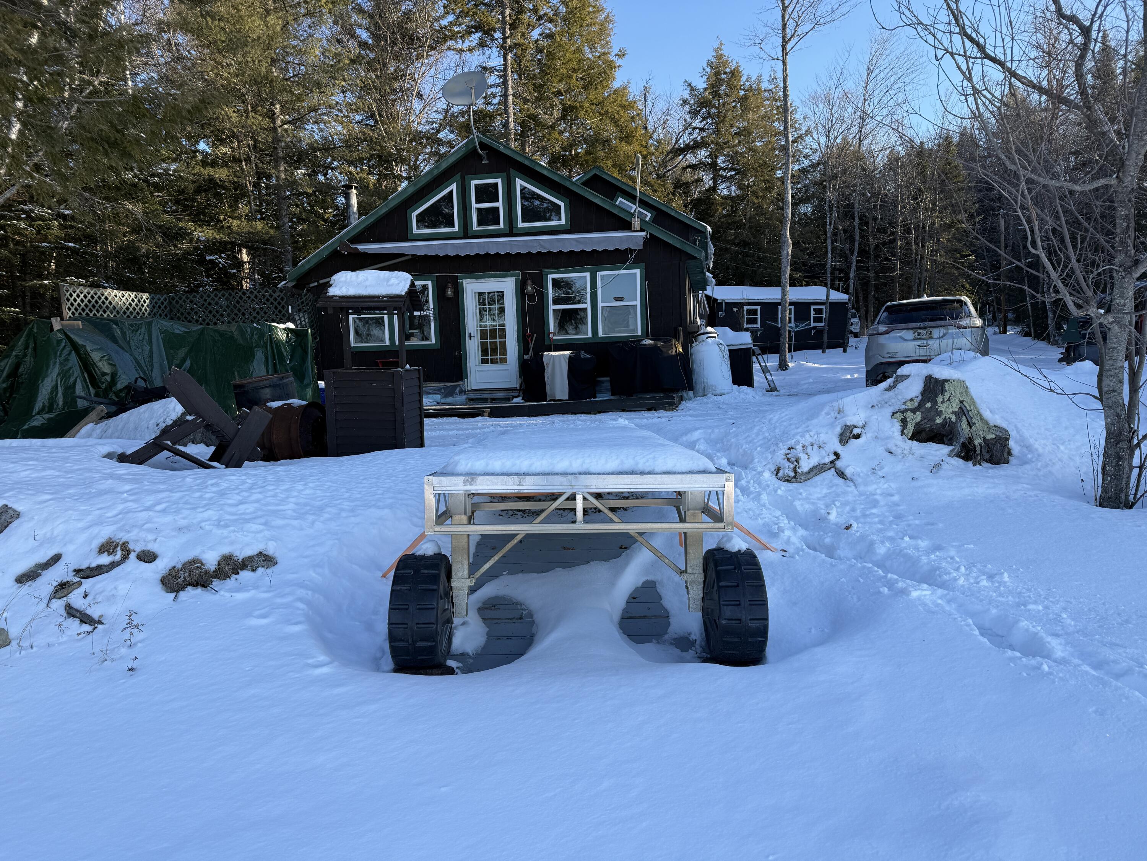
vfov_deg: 56.8
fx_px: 795
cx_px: 574
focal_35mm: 24
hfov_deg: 71.6
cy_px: 430
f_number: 1.78
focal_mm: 6.76
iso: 80
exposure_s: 1/1292
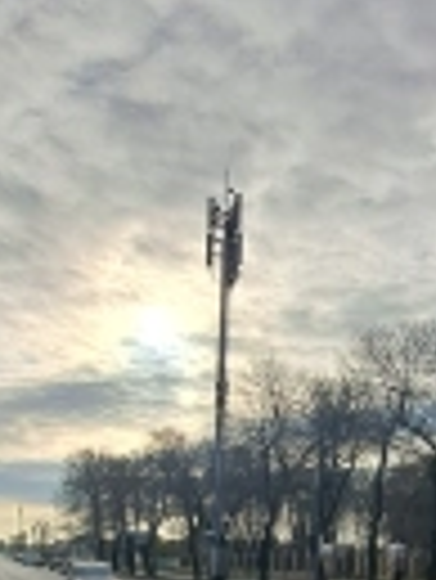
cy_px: 611
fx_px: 788
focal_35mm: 47
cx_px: 272
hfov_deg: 30.8
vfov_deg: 35.5
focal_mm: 1.74
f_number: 2.2
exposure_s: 1/3236
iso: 50
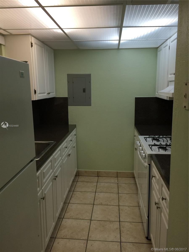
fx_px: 211
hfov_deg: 48.2
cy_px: 126
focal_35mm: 29
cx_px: 94
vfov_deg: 61.7
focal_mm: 4.15
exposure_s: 1/30
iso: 64
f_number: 2.2
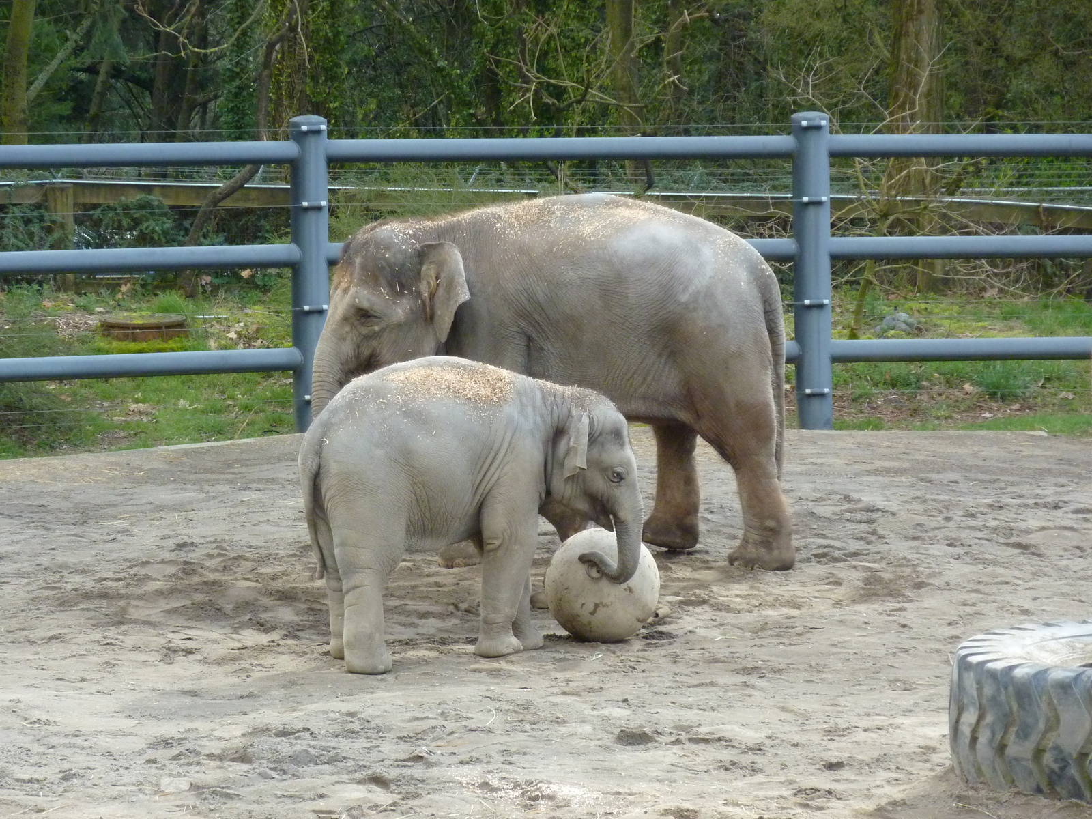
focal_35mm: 169
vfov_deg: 8.8
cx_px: 546
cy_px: 410
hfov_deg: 11.7
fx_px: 5331
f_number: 4.5
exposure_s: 1/320
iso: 400
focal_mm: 27.8
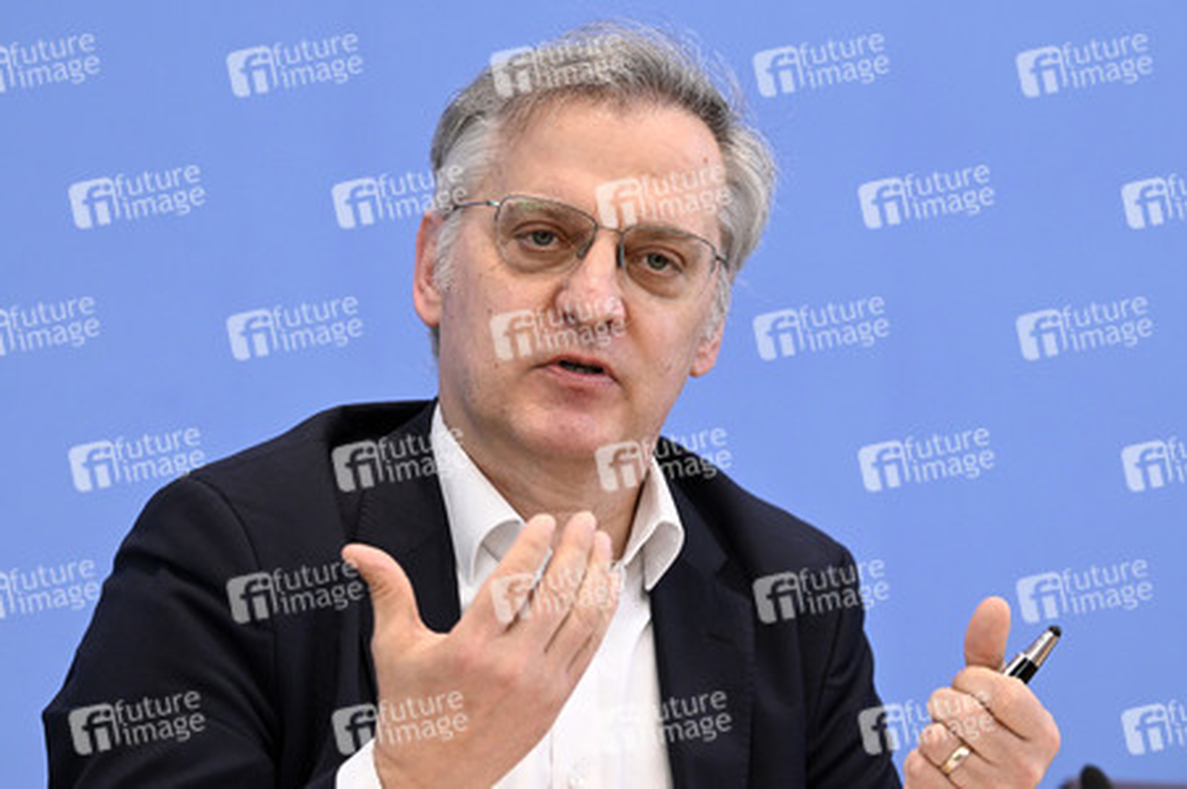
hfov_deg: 12.5
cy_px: 394
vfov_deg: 8.3
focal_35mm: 165
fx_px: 5436
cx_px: 594
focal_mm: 165
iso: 4000
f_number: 5.6
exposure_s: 1/640
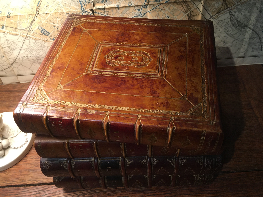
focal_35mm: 29
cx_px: 132
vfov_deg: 48.2
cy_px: 98
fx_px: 220
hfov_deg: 61.7
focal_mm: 4.15
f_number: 2.2
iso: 125
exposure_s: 1/33
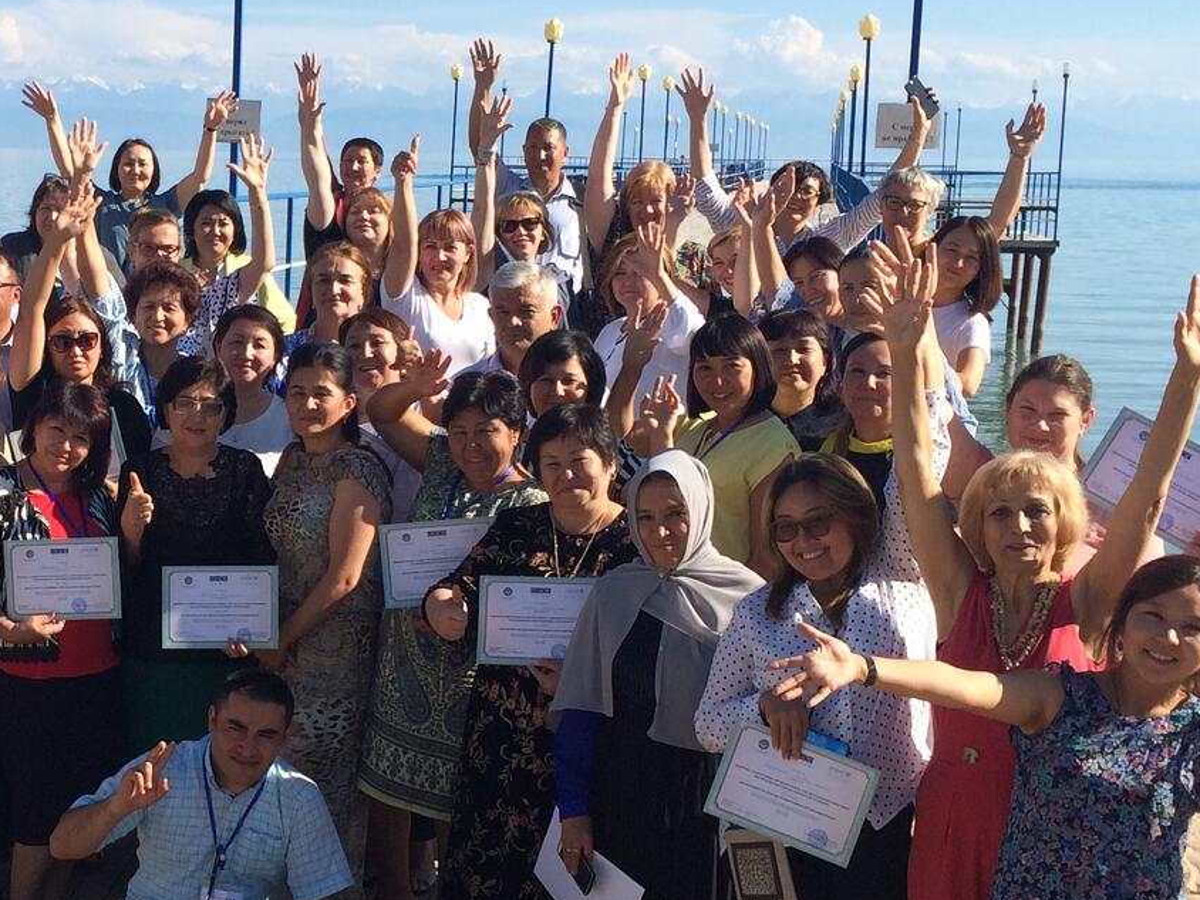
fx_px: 2288
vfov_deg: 22.2
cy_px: 530
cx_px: 134
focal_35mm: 66
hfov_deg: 28.3
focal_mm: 4.15
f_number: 2.2
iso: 32
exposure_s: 1/1866
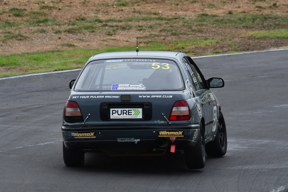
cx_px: 144
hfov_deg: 2.7
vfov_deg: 1.8
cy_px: 96
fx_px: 6002
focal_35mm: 750
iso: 1000
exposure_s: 1/640
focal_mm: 500
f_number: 11
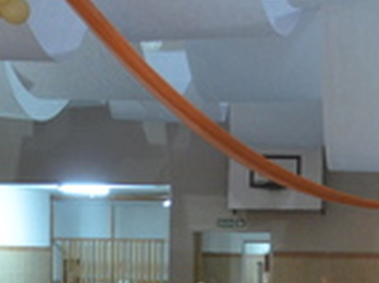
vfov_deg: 12.5
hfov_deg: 17.0
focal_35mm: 116
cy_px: 304
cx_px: 178
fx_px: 1269
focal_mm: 18
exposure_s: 1/20
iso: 1600
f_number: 3.5
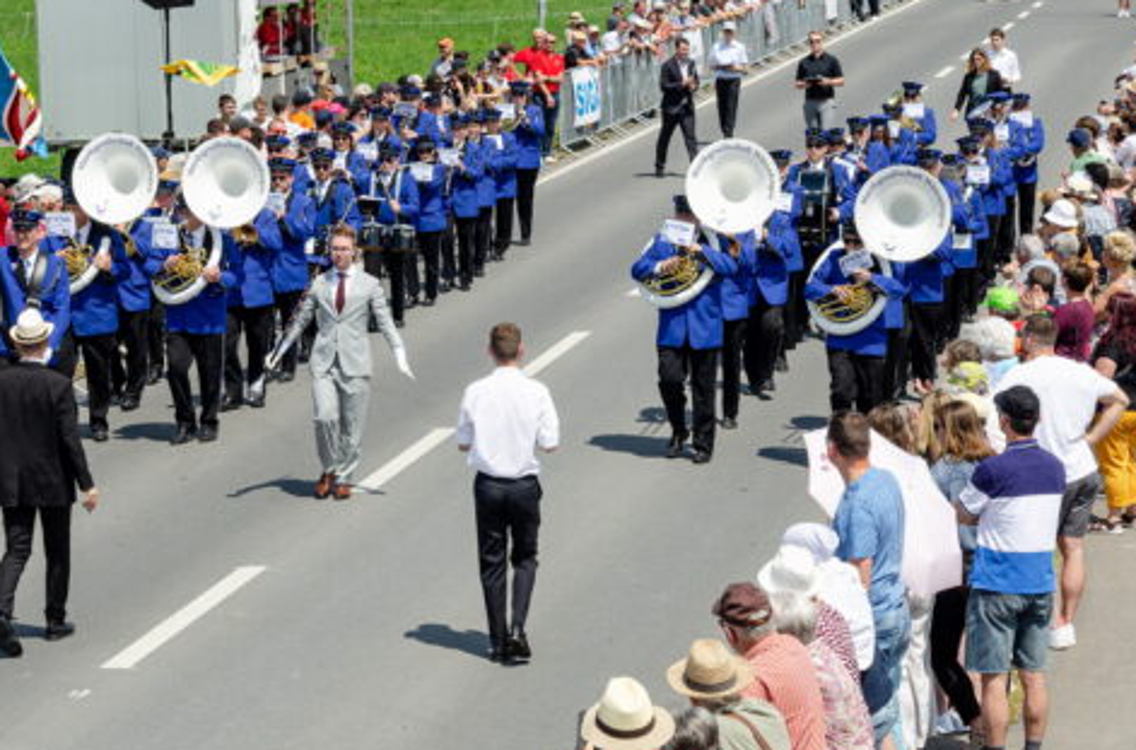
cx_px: 432
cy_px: 357
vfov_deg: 11.7
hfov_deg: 17.7
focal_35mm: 116
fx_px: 3649
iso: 125
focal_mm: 56
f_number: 11
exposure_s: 1/250
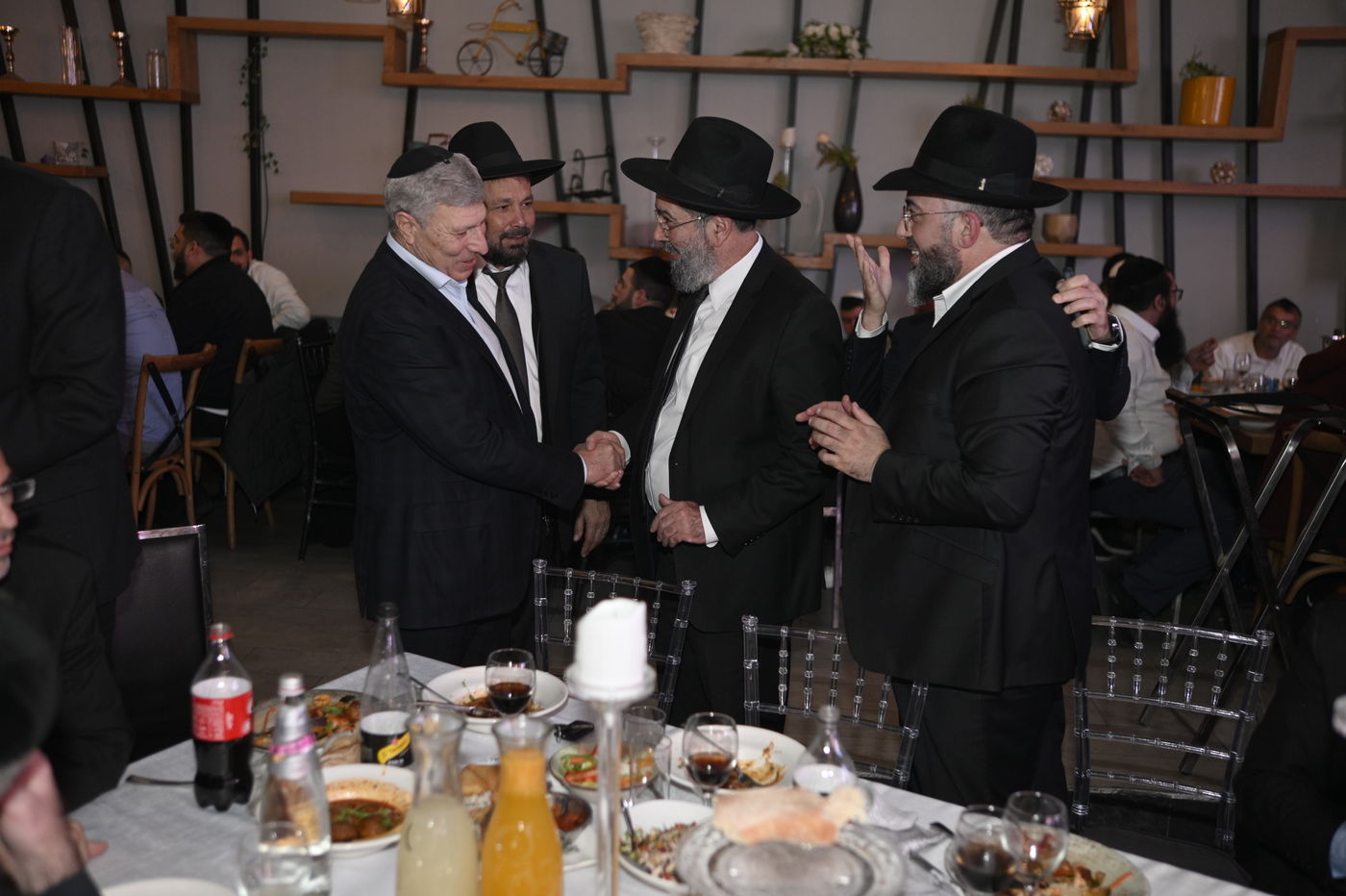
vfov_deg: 37.8
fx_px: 1308
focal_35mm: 35
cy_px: 448
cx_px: 673
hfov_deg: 54.5
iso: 500
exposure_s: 1/200
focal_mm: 35
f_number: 2
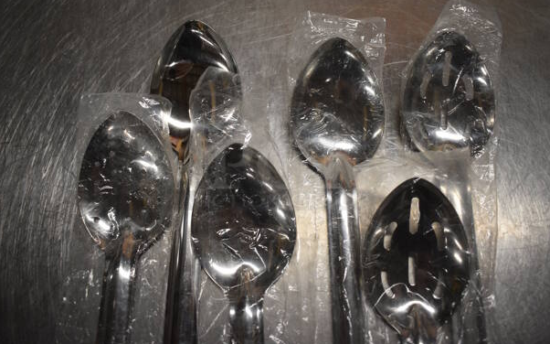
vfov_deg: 40.6
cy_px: 162
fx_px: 465
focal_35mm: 31
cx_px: 275
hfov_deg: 61.2
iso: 800
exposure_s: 1/200
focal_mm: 20
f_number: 3.5
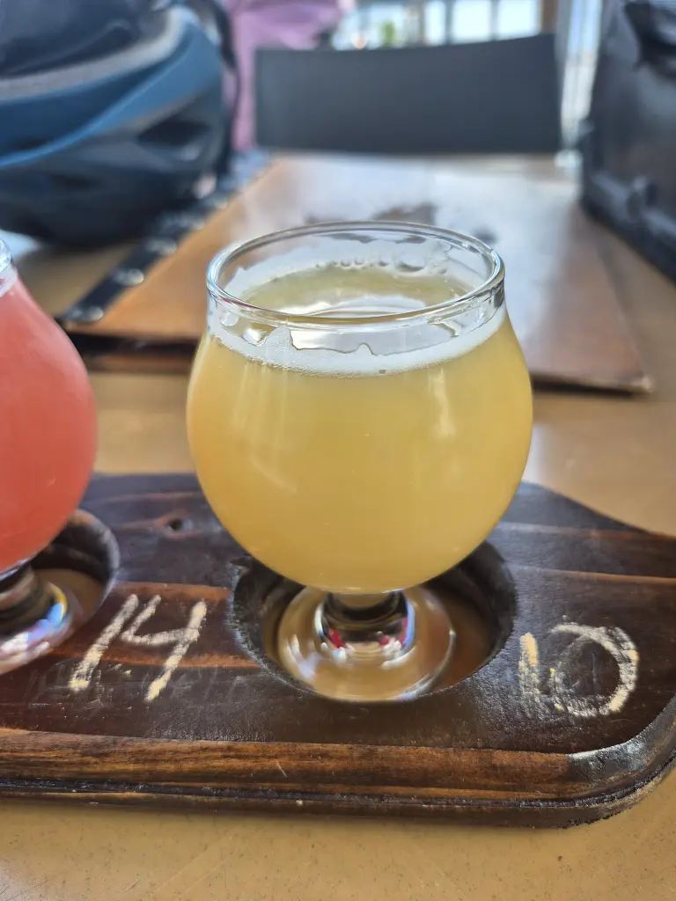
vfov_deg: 73.9
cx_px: 338
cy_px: 450
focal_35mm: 23
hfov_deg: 58.9
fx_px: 599
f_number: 1.8
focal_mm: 5.4
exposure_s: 1/180
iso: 32
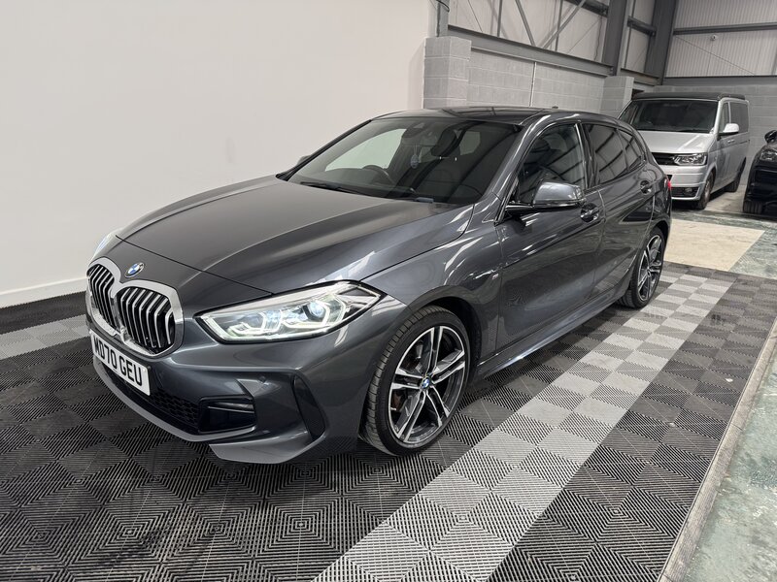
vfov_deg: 56.8
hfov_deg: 71.6
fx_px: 539
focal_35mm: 24
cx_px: 388
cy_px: 291
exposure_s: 1/49
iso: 160
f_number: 1.78
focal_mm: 6.76
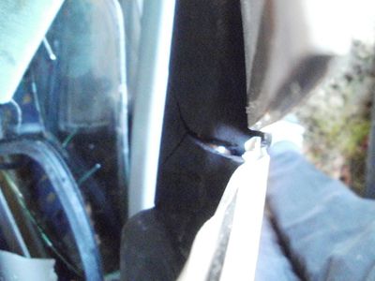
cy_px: 140
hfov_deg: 51.4
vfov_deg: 39.7
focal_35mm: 36
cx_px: 188
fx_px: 390
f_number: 3.5
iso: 1600
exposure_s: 1/13
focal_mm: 6.3
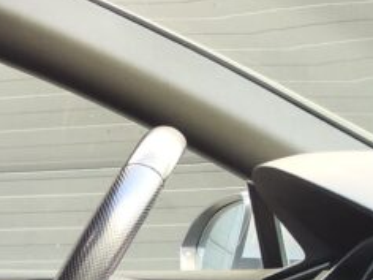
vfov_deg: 11.3
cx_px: -457
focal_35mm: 117
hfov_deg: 13.4
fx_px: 1261
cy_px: 576
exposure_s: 1/97.1
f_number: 1.69
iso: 787
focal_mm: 7.01
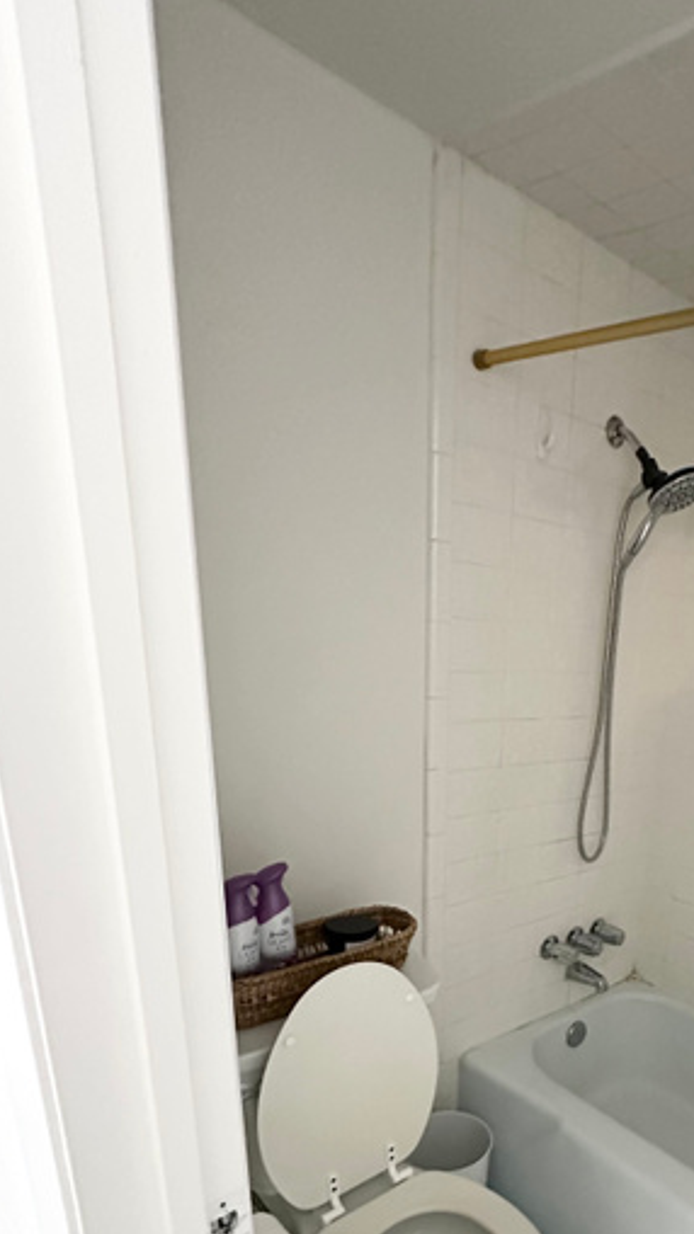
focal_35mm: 23
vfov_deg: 74.5
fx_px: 753
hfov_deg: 45.5
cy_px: 885
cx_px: 607
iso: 1250
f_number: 2.2
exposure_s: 1/60
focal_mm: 2.22
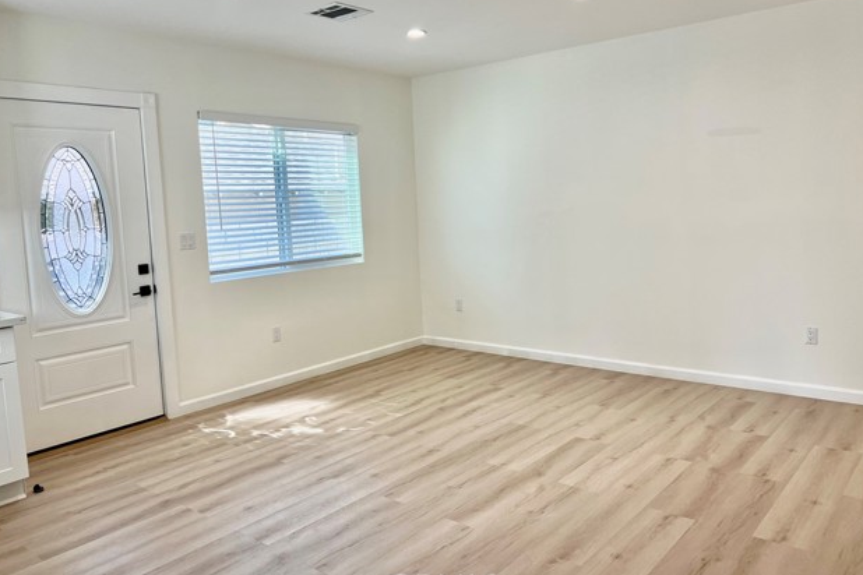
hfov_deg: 65.5
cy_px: 272
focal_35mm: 28
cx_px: 432
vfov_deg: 46.4
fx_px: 671
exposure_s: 1/335
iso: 50
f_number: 1.5
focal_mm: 5.7
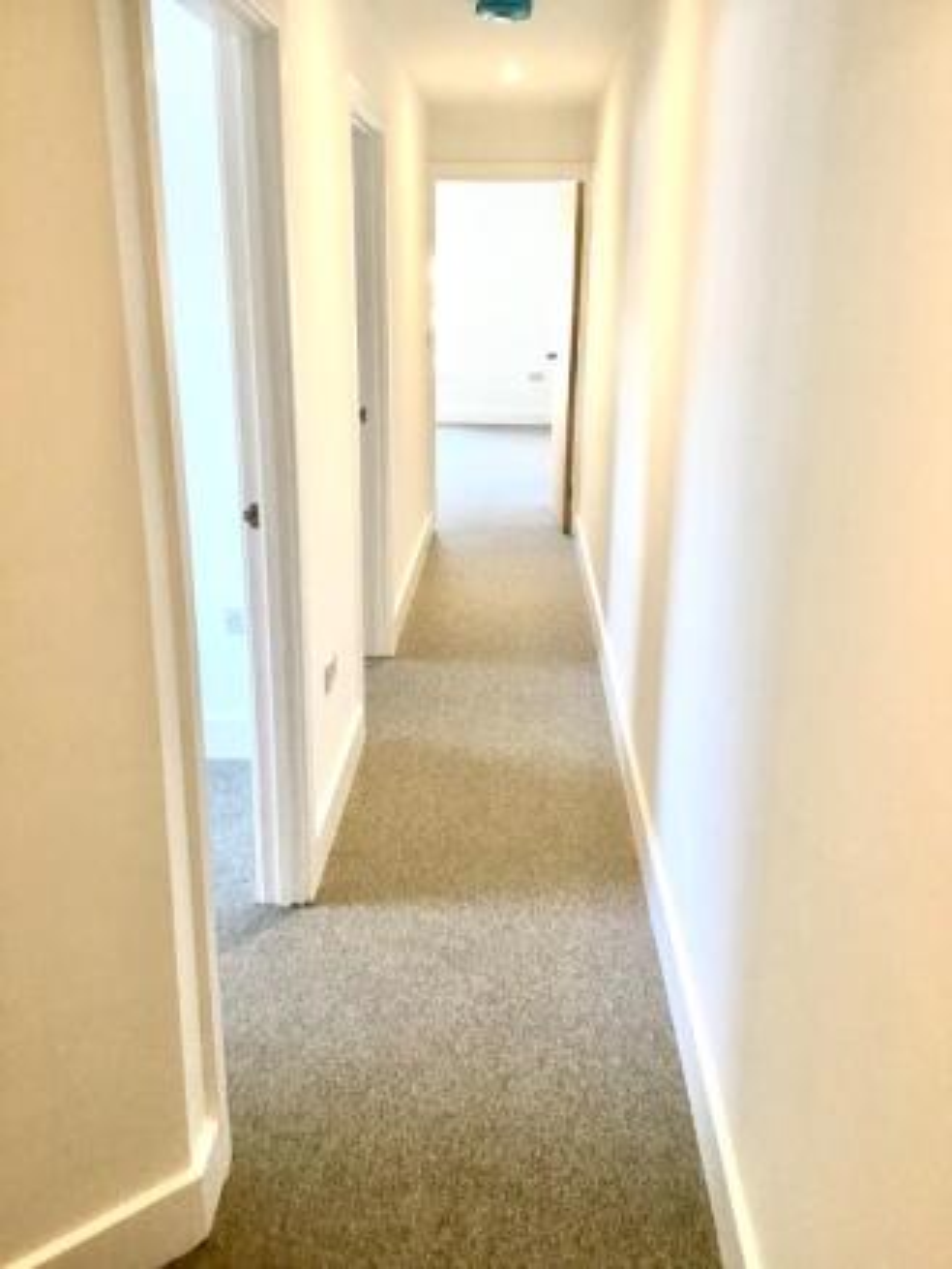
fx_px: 1136
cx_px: 476
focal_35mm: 31
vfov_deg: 58.3
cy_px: 634
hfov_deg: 45.5
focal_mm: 3.3
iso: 64
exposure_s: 1/33
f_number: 2.4
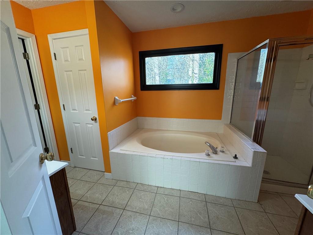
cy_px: 118
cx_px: 156
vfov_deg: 85.7
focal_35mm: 14
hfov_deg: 102.1
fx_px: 127
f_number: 2.2
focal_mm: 2.22
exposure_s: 1/120
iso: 250
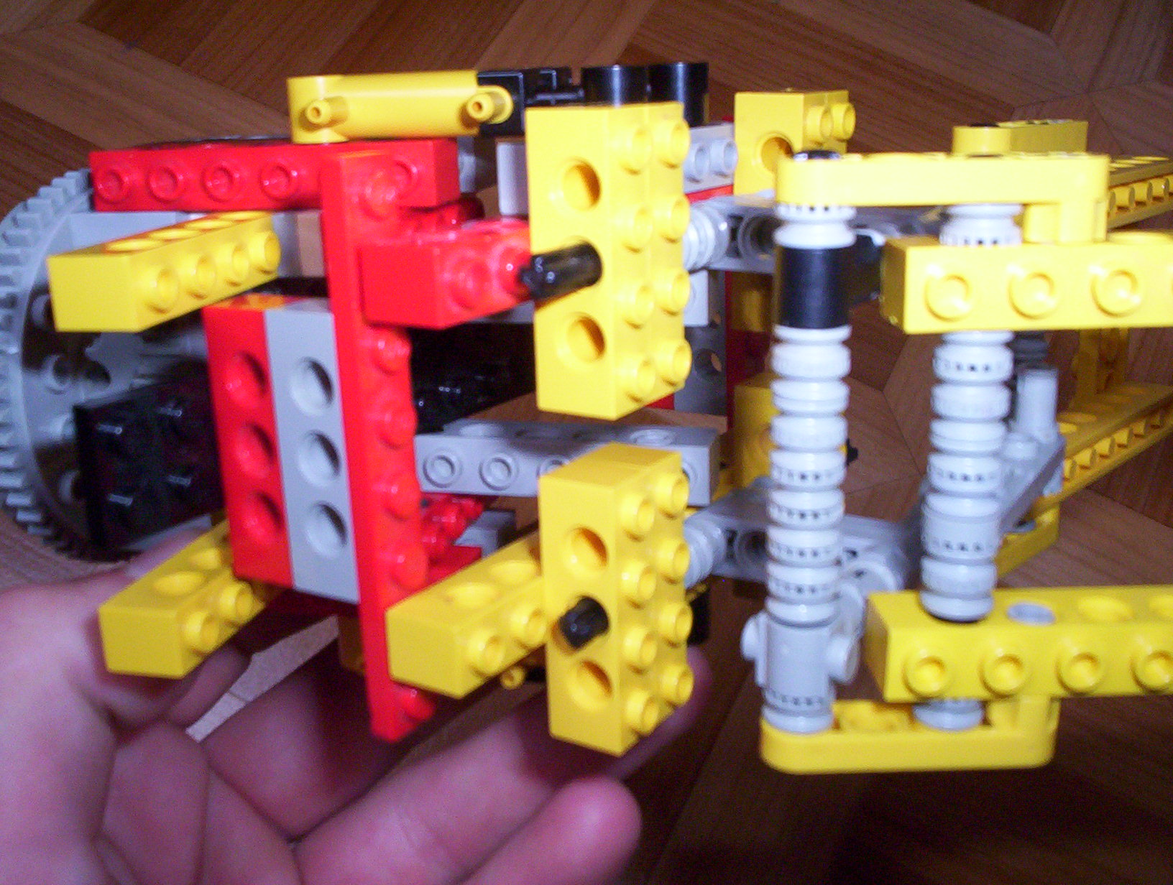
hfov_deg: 48.9
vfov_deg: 37.9
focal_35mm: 38
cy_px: 442
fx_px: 1291
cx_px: 586
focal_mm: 4.99
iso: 140
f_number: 4.5
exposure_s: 1/60
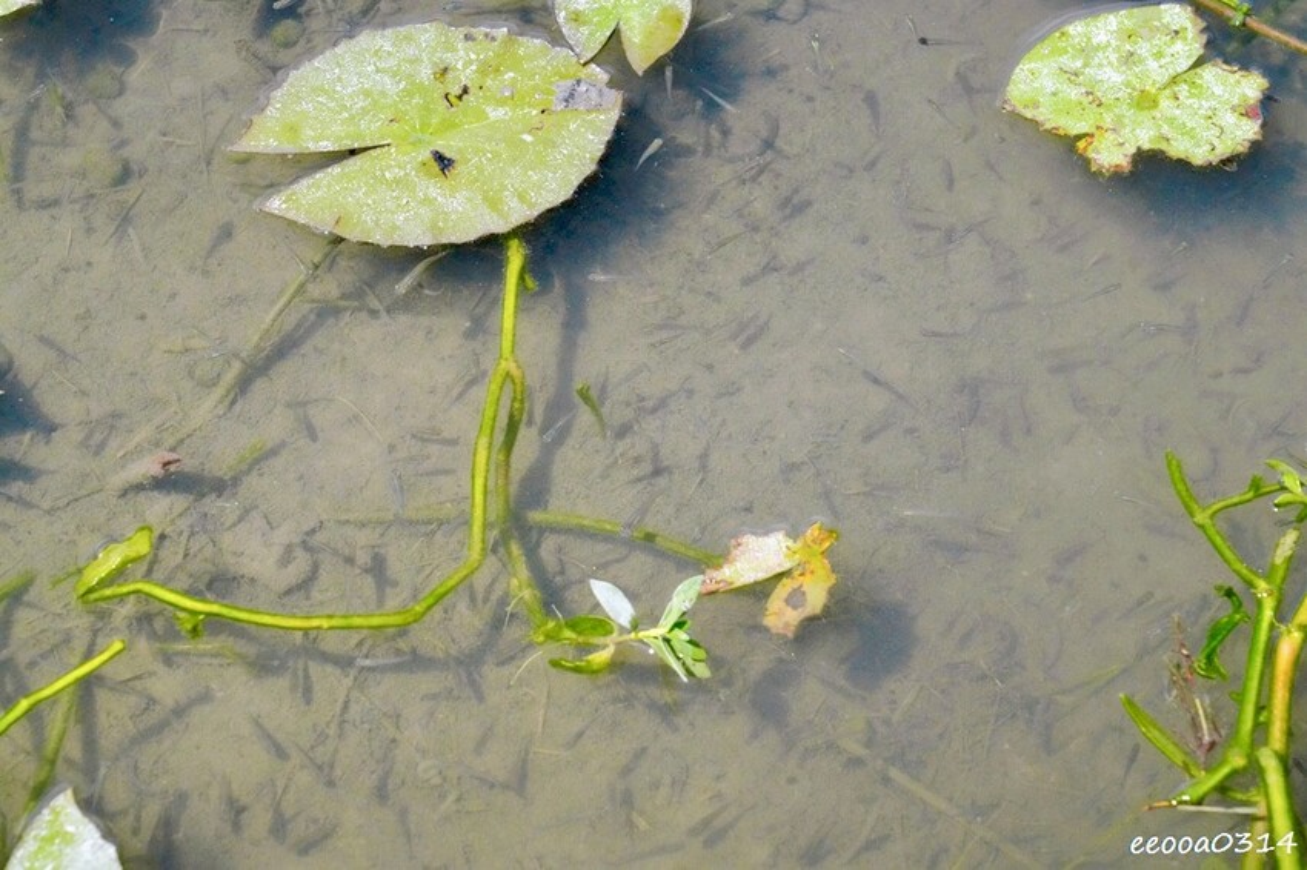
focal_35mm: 105
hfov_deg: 19.5
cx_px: 654
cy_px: 435
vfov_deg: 13.0
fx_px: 3810
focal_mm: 105
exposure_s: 1/4000
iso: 6400
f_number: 11
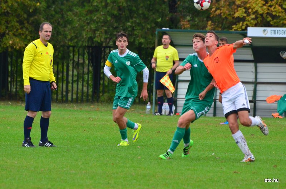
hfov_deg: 4.6
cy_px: 94
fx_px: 3568
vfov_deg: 3.0
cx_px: 143
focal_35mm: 450
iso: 2000
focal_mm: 300
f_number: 7.1
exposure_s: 1/640
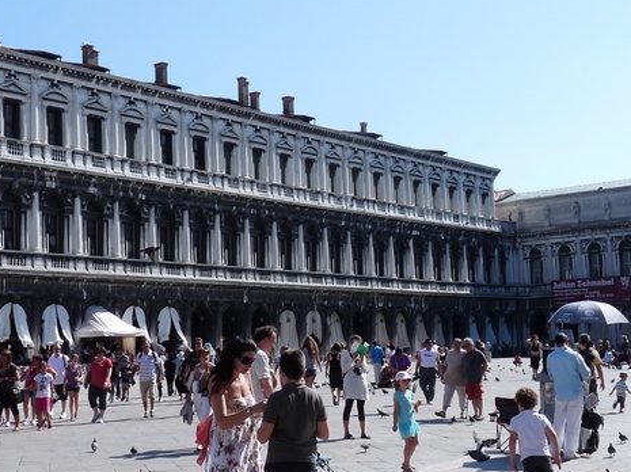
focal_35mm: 58
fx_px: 1056
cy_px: 259
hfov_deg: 33.2
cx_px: 290
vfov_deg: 25.2
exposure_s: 1/400
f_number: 5.6
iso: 100
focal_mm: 4.8
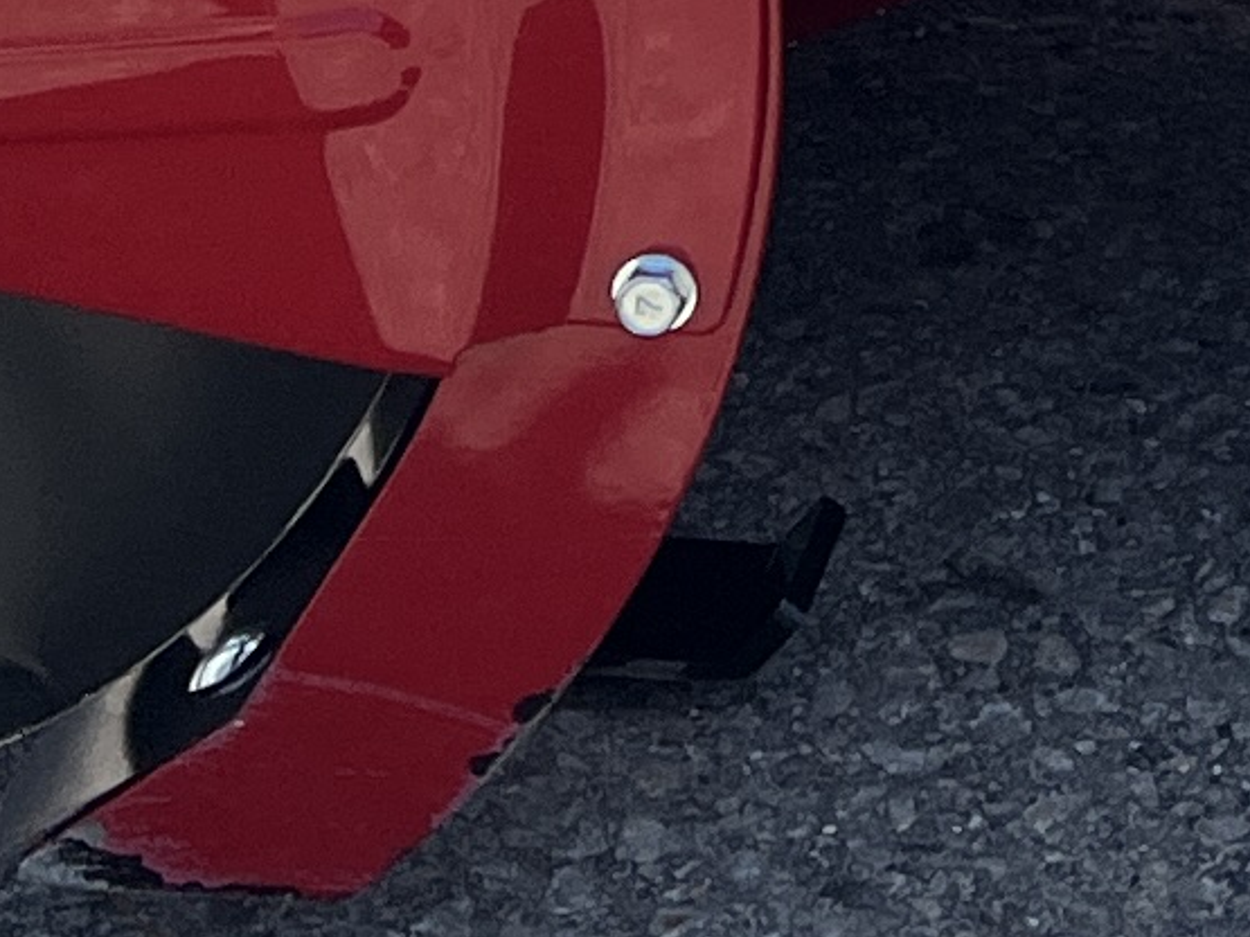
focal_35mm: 189
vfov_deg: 7.0
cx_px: 2532
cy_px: -1910
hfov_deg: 9.7
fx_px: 6823
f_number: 1.6
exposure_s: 1/2571
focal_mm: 5.1
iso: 50
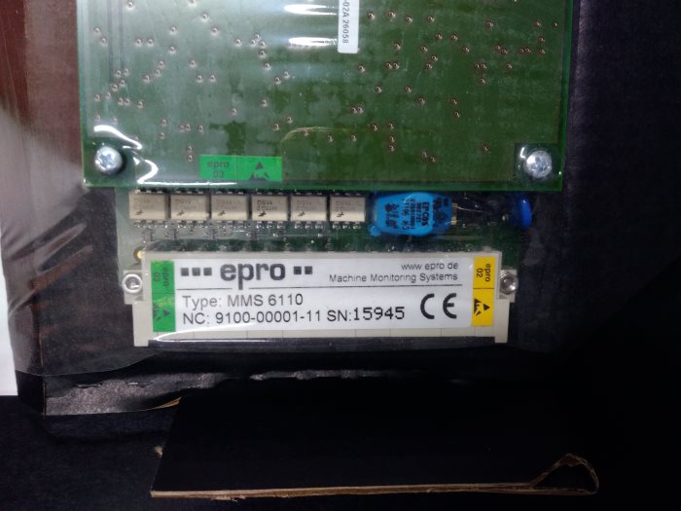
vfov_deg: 51.4
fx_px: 531
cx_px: 340
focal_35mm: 27
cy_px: 256
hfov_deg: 65.3
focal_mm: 3.79
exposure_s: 1/33
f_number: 2
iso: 331
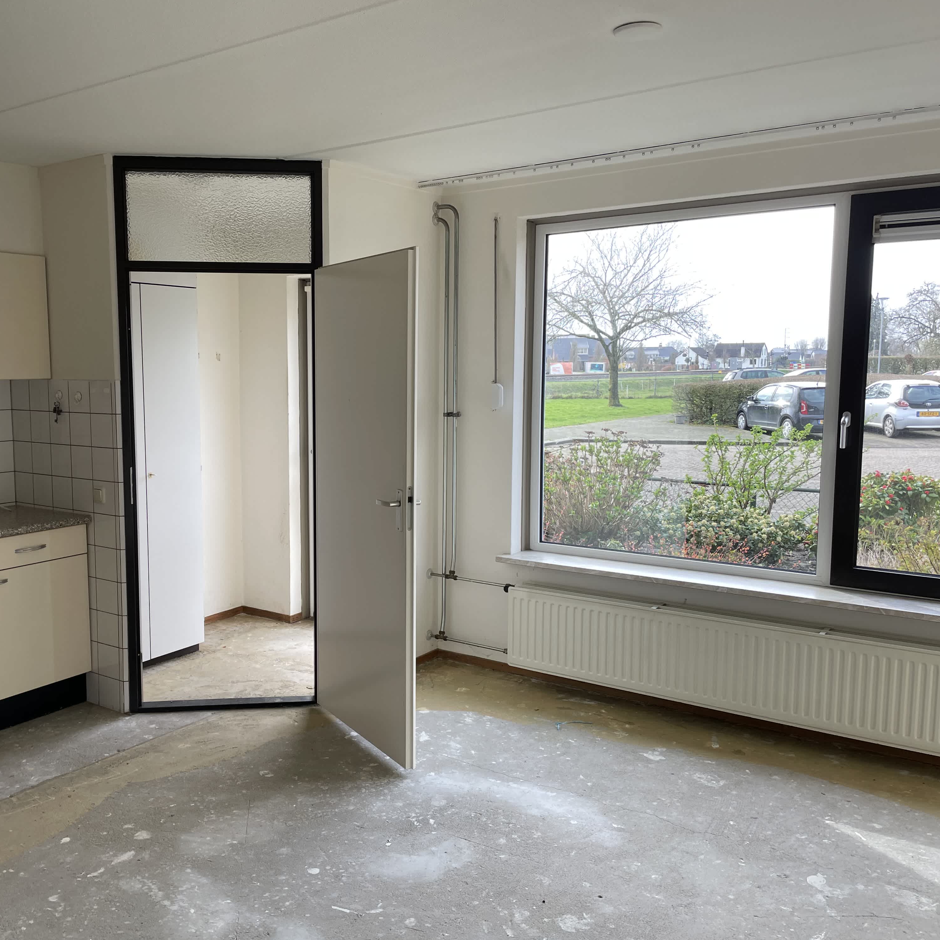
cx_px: 336
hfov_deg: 51.8
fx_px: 952
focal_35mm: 31
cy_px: 472
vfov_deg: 52.5
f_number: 1.6
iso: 32
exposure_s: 1/171
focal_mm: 4.2
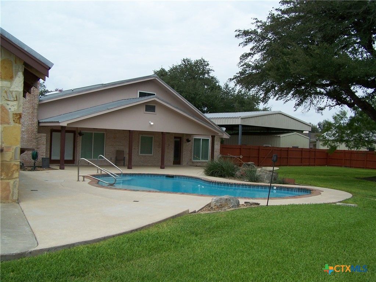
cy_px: 141
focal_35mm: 38
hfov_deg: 49.0
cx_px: 188
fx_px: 413
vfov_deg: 37.7
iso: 80
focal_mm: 6.3
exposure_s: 1/1000
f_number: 4
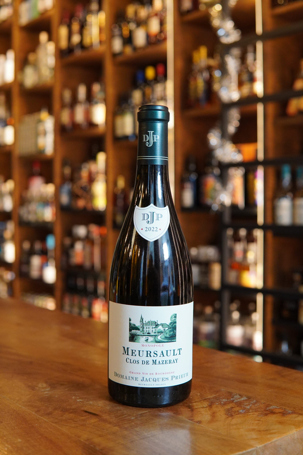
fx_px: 568
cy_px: 228
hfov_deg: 29.9
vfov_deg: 43.6
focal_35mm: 45
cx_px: 152
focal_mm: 30
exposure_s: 1/160
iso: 1600
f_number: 3.5
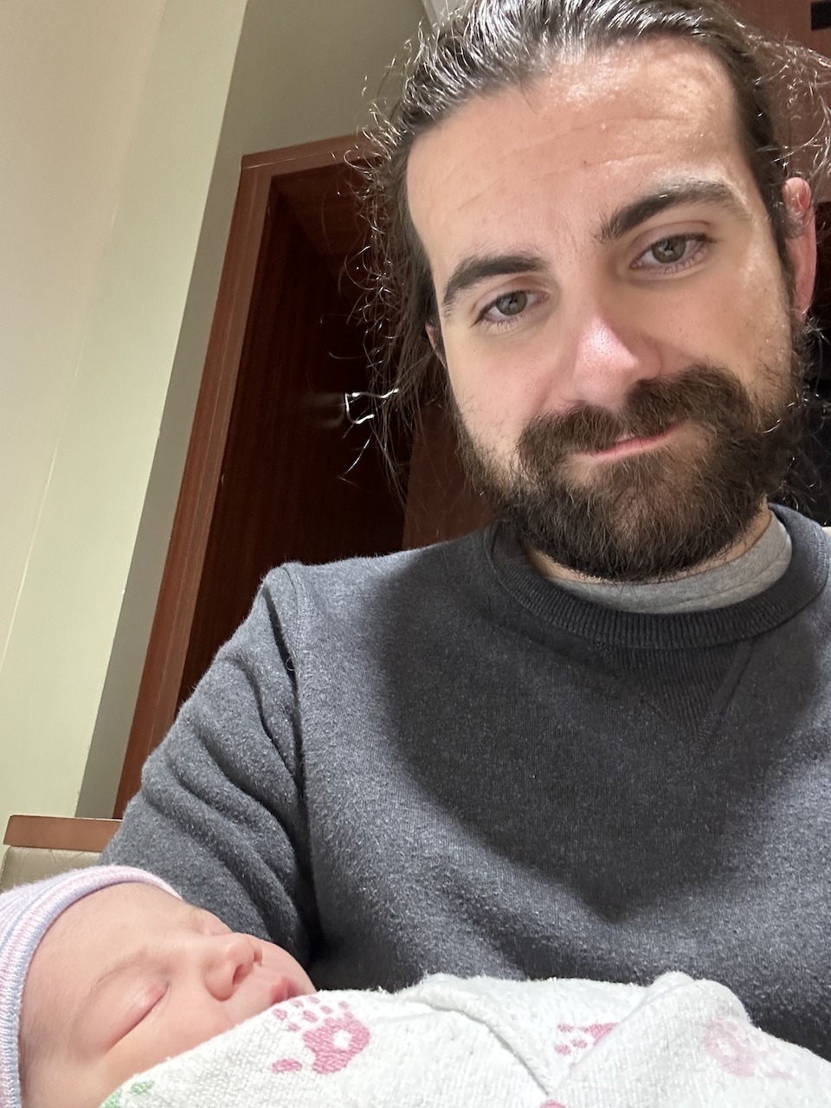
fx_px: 960
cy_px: 554
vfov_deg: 60.0
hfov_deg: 46.8
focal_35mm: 30
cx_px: 416
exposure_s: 1/51
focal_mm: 2.69
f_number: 1.9
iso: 320
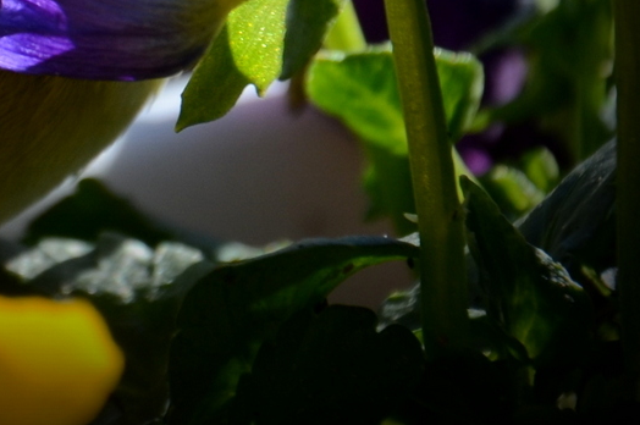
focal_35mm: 481
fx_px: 8532
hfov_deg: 4.3
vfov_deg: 2.8
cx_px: -307
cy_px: -216
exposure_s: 1/400
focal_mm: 105
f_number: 5.6
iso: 200
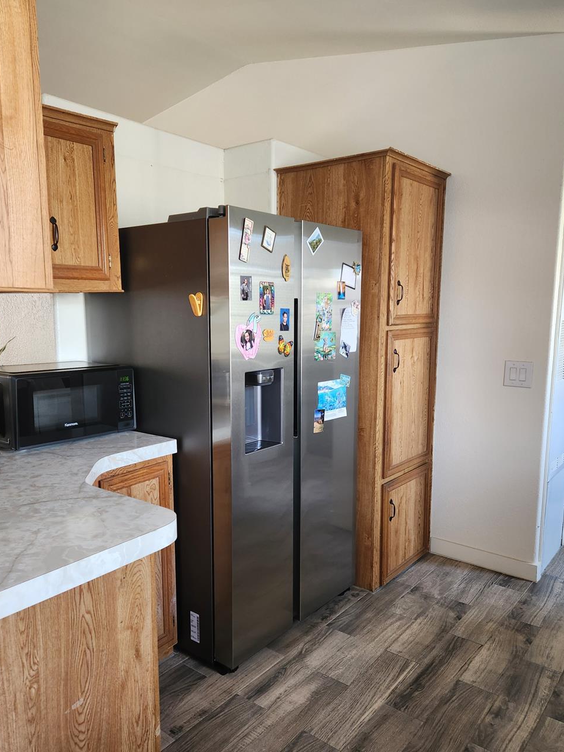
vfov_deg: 65.3
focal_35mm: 27
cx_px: 259
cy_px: 402
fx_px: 587
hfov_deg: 51.3
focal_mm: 5.4
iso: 320
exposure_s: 1/120
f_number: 1.8
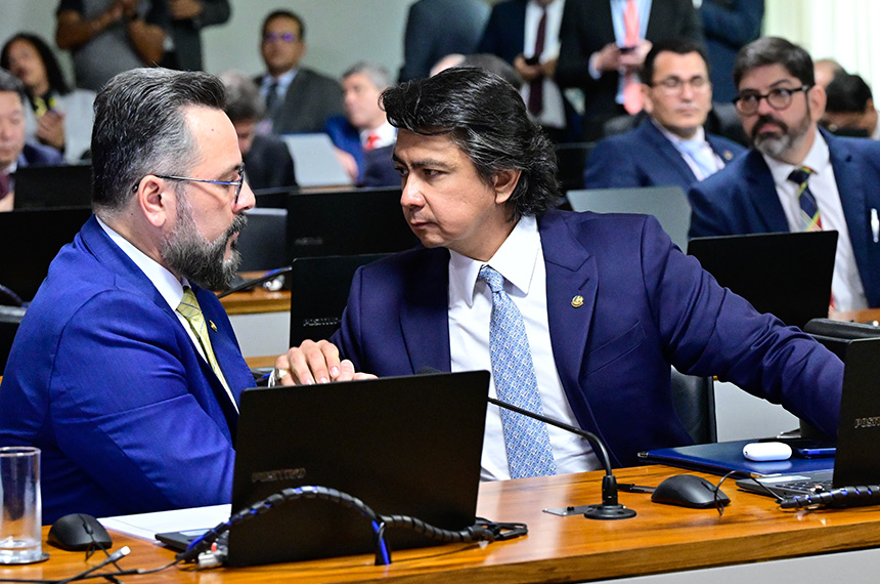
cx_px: 440
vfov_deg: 13.0
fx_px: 2562
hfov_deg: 19.5
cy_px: 292
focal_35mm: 105
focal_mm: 70
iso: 4000
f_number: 3.5
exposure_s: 1/200
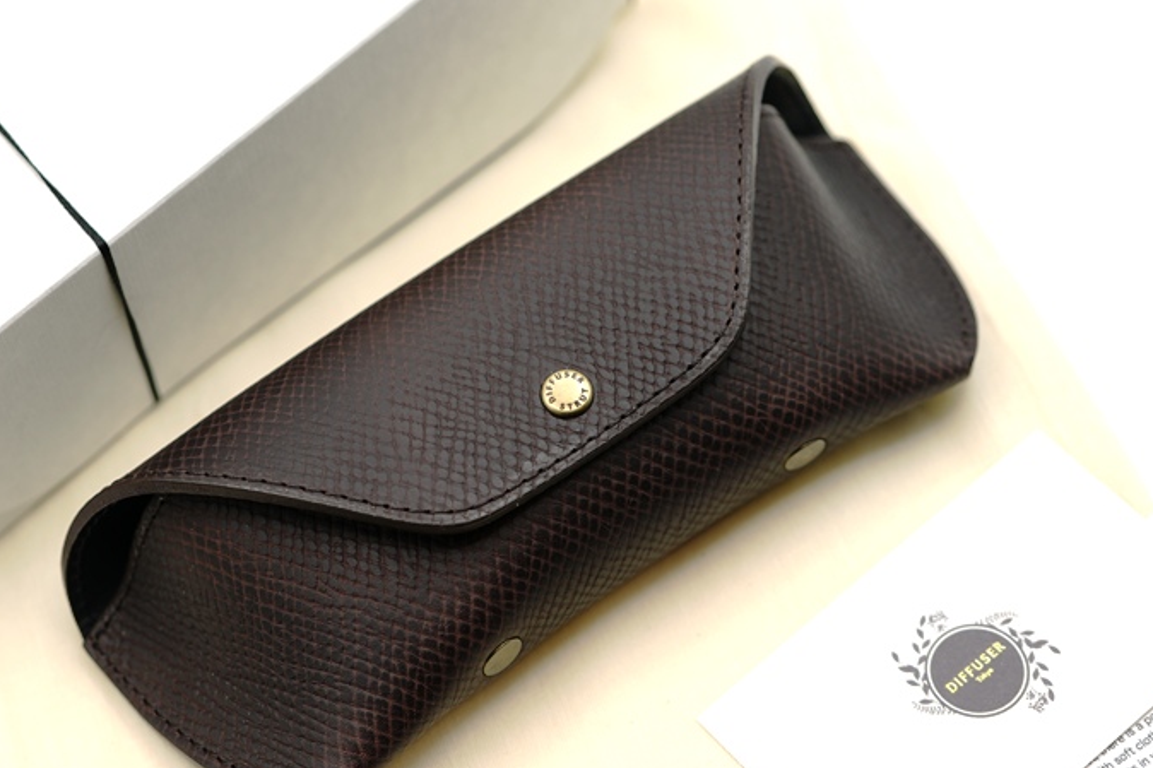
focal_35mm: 76
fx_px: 2433
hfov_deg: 26.6
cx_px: 433
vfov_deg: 17.9
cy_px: 365
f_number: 3.2
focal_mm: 50
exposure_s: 1/60
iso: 100
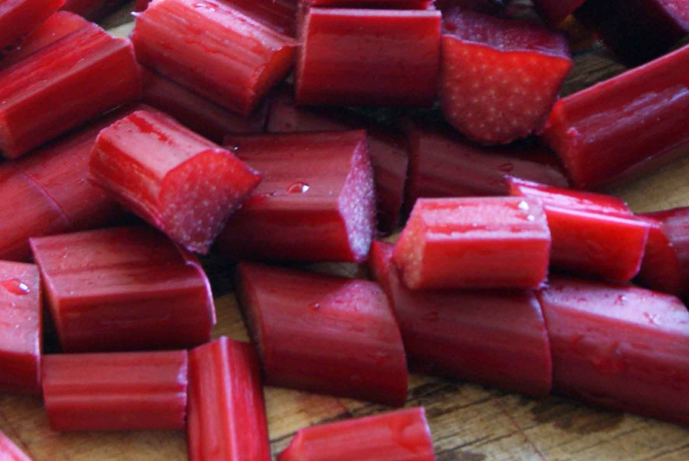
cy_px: 160
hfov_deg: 10.5
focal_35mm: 195
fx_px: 3736
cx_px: 42
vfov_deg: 7.1
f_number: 5.6
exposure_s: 1/30
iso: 400
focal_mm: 60
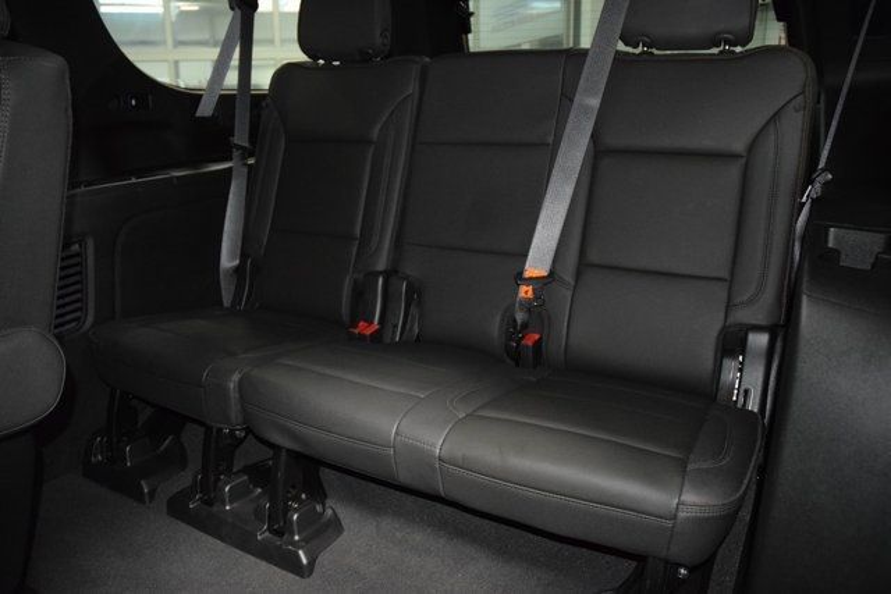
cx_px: 446
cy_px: 297
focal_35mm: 27
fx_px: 668
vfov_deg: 48.0
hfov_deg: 67.4
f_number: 3.5
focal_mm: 18
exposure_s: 1/50
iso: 3200
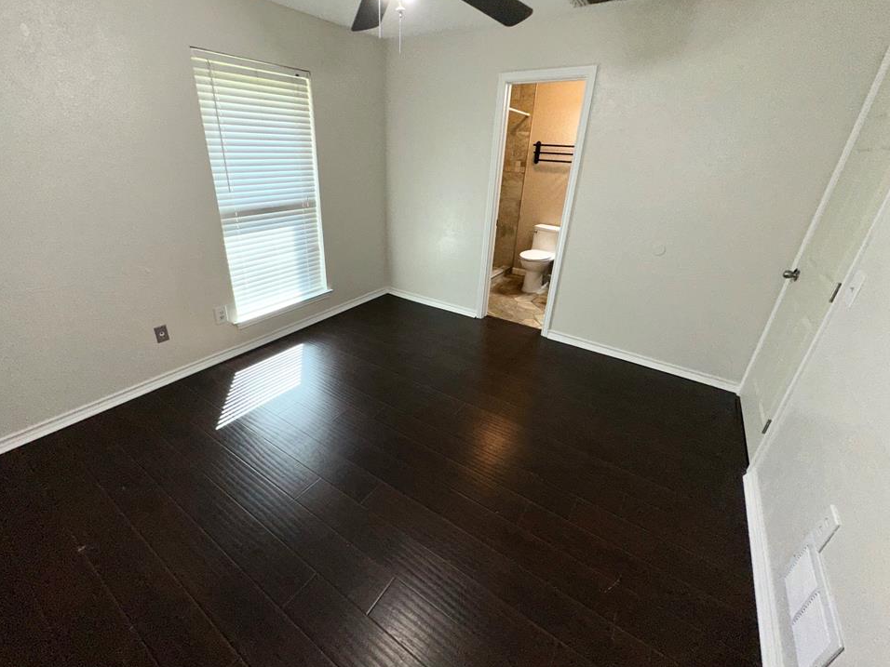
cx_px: 428
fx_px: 386
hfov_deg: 98.1
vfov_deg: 81.7
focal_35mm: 15
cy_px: 319
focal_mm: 2.22
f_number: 2.2
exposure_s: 1/122
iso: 40
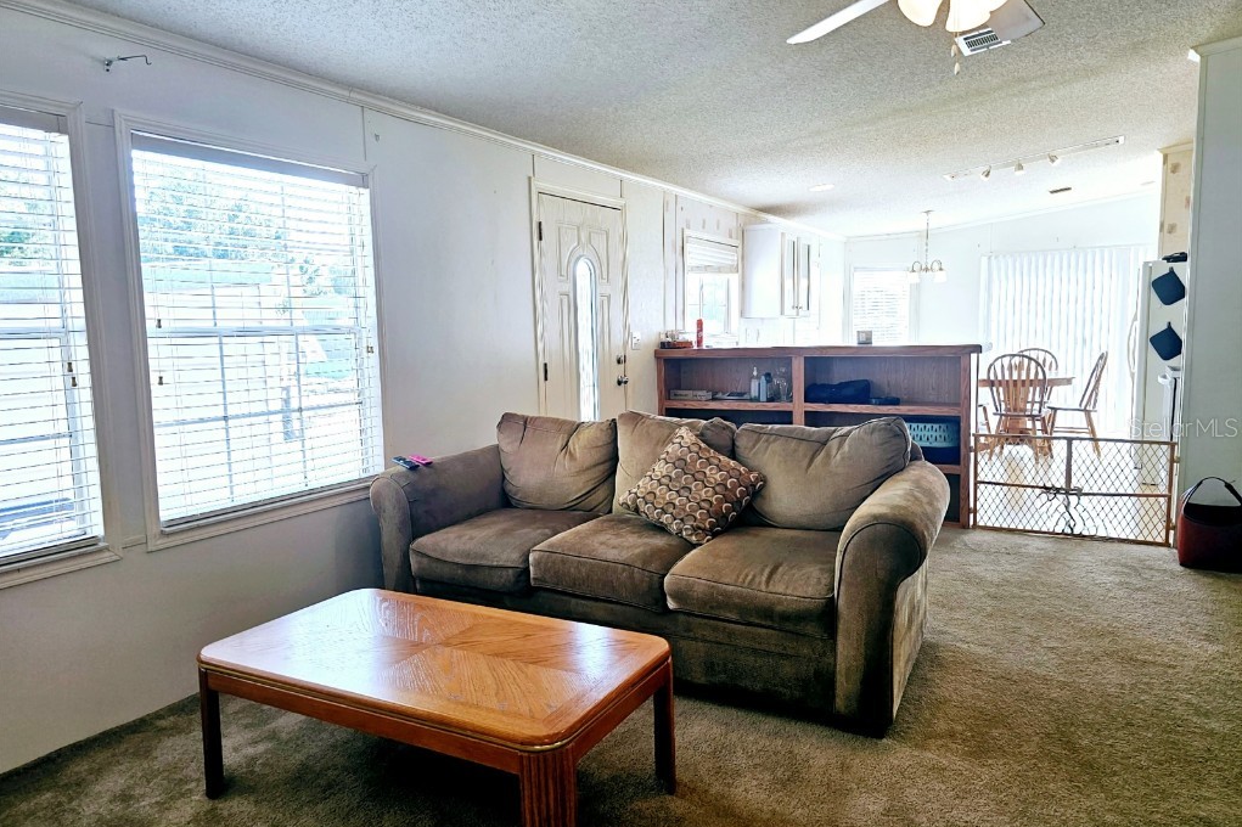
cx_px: 620
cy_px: 427
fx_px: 828
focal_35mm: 24
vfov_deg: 53.1
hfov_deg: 73.8
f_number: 1.7
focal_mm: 6.3
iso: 40
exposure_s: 1/120
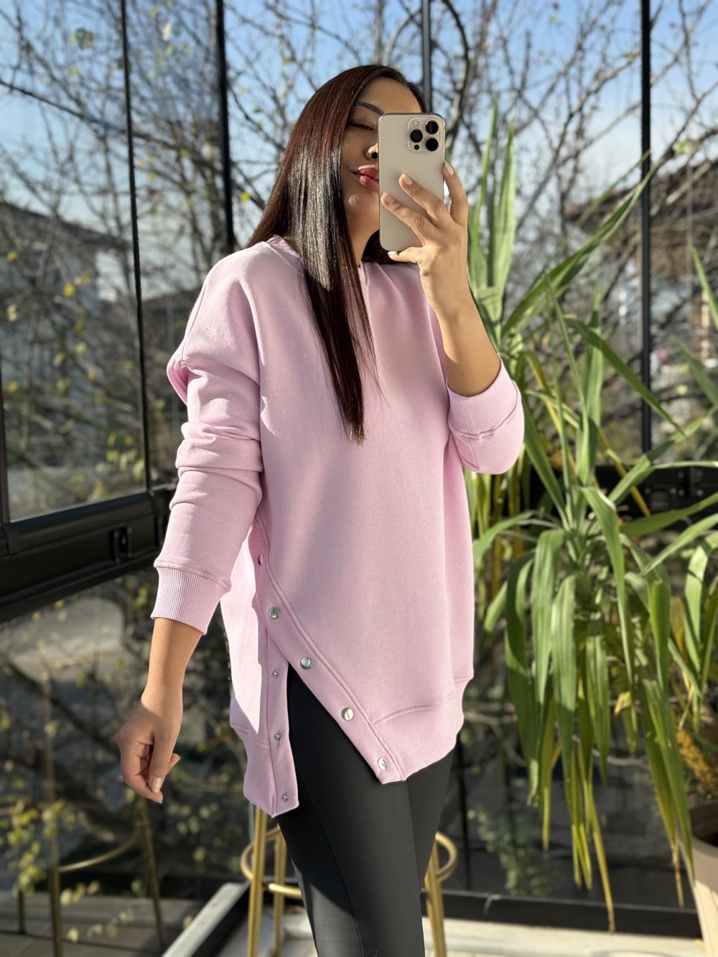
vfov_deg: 39.7
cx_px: 359
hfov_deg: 30.3
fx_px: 1327
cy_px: 478
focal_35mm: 48
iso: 80
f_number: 1.78
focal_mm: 6.76
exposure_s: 1/1242
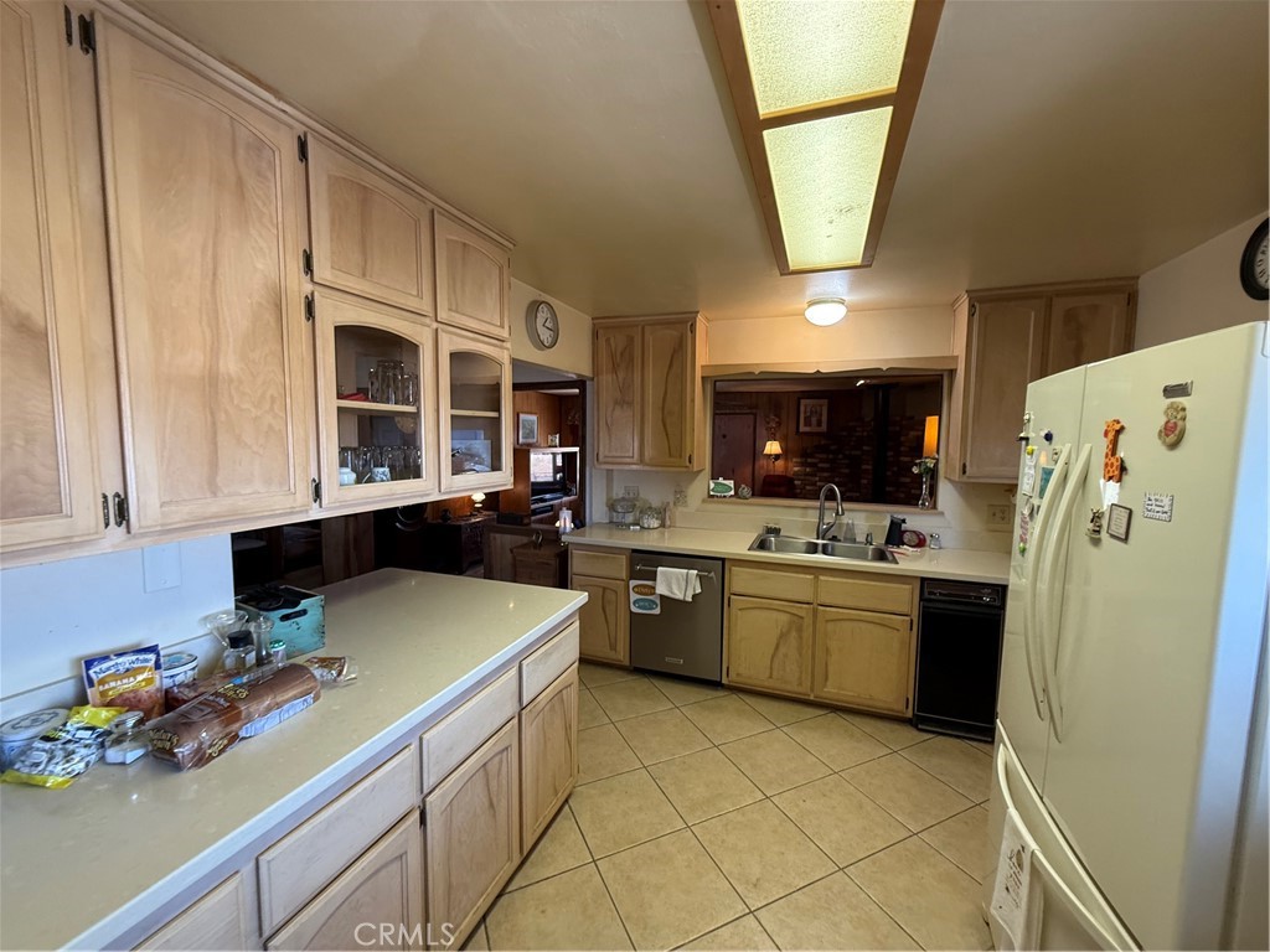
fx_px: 514
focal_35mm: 14
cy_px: 476
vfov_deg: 85.7
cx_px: 635
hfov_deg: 102.1
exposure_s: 1/60
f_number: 2.2
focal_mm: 2.22
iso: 250
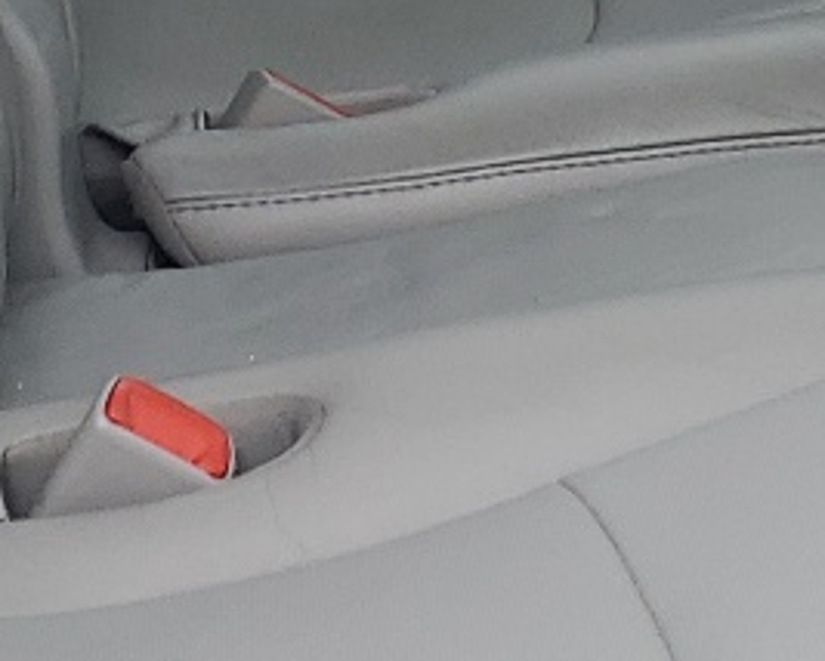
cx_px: 578
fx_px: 3714
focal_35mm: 152
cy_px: -330
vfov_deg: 9.9
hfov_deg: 12.7
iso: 50
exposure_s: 1/588
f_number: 1.5
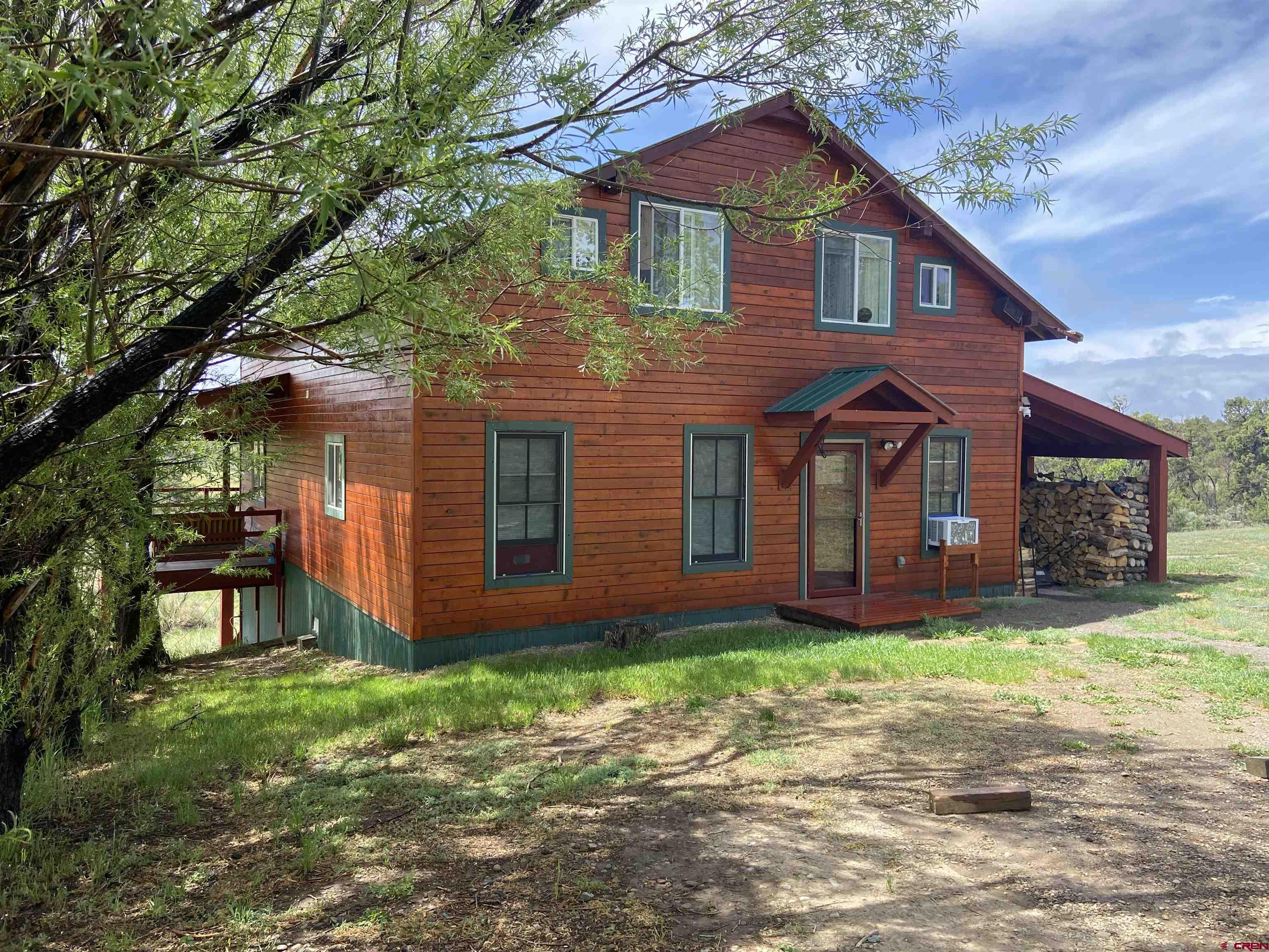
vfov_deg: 53.1
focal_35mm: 26
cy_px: 476
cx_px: 634
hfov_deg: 67.3
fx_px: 953
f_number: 1.8
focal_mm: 4.25
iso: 32
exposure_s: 1/822
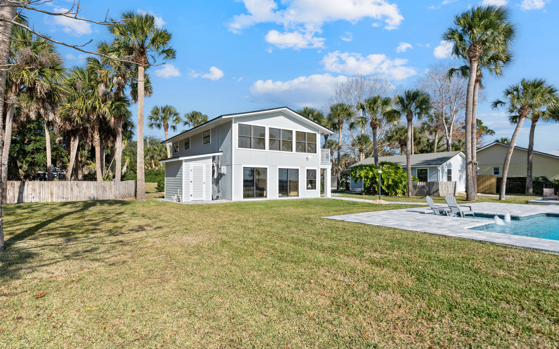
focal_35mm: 20
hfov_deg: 86.1
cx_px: 262
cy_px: 178
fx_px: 298
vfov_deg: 60.7
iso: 320
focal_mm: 16.5
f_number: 8
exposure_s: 1/800
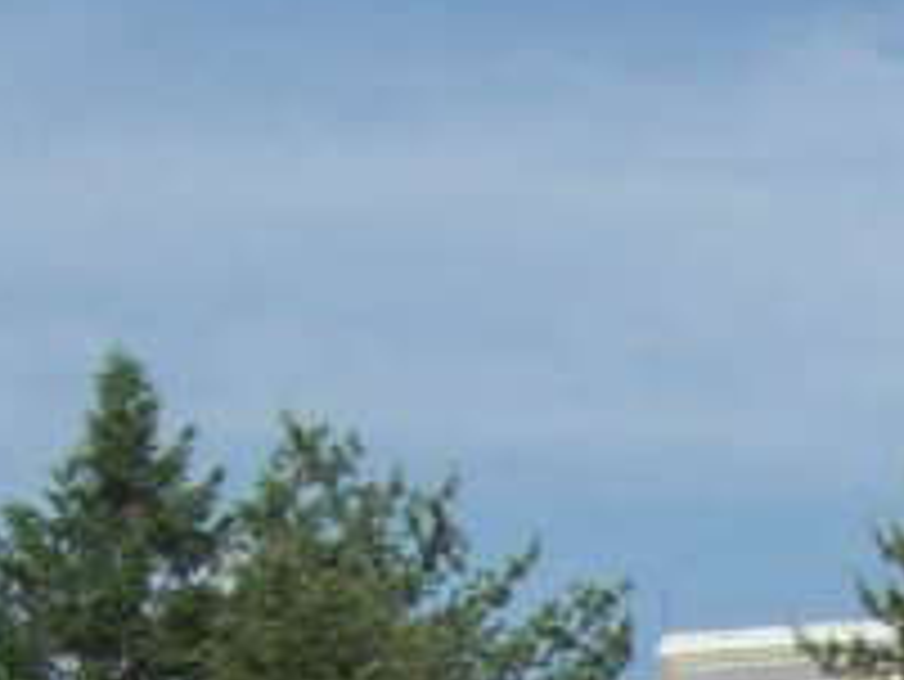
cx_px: 1417
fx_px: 5984
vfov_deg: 6.3
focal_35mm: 229
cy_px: 1491
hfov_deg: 8.4
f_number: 4.8
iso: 80
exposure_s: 1/945
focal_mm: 6
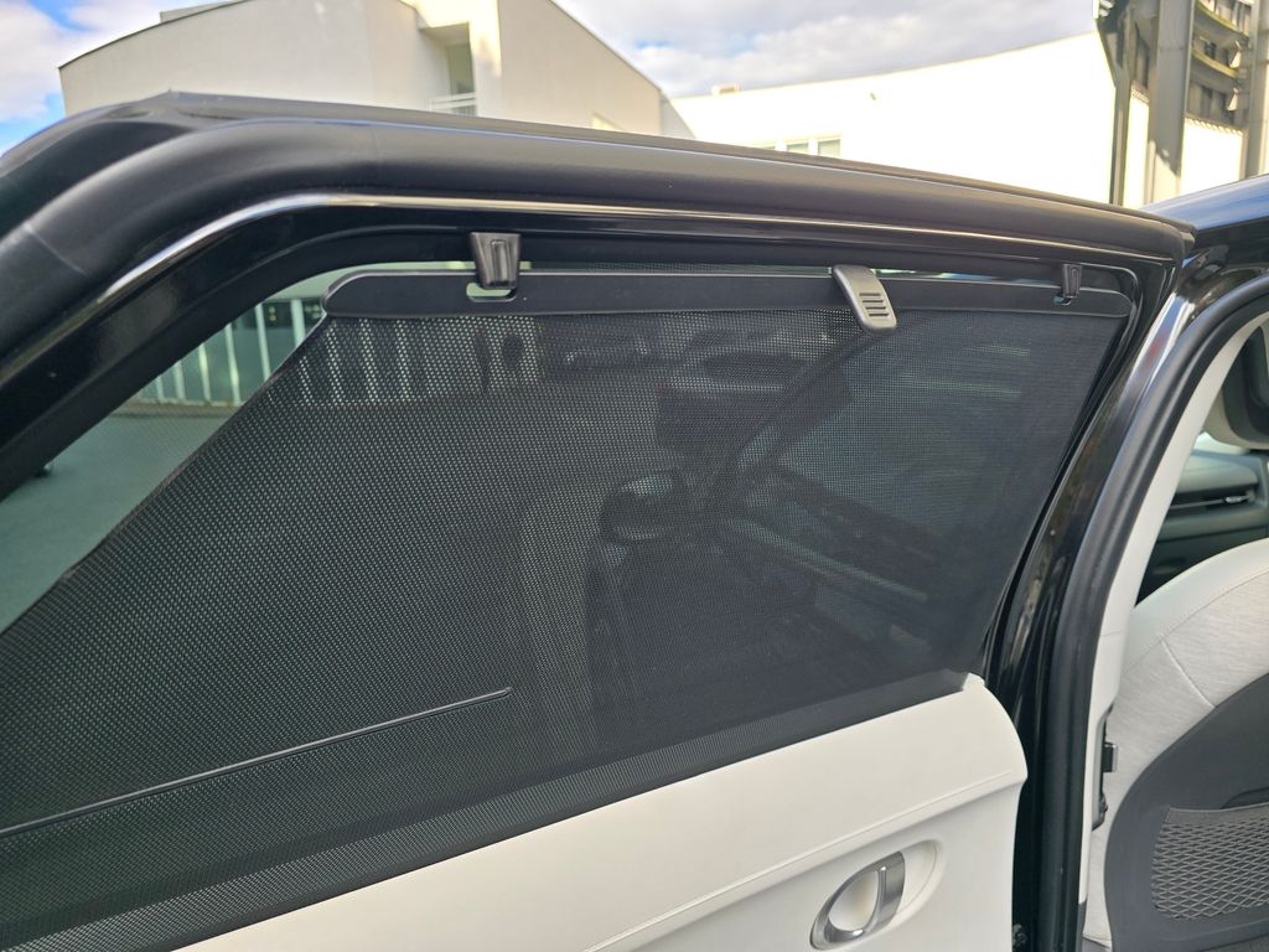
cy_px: 476
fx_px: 843
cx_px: 634
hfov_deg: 73.9
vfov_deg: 58.9
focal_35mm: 23
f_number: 1.7
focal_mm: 6.3
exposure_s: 1/180
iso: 32
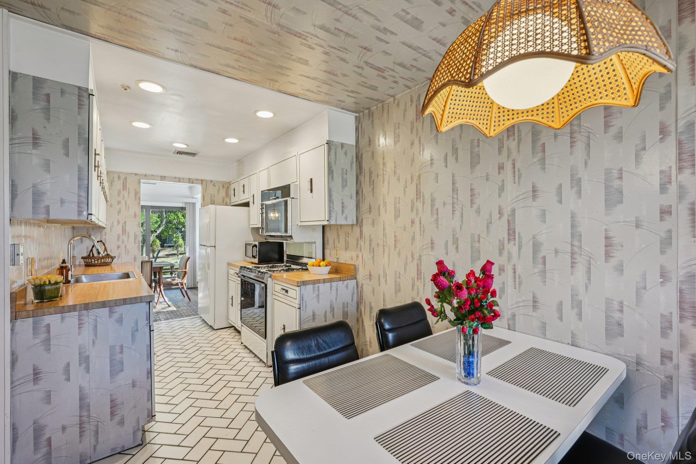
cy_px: 232
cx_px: 348
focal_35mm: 16
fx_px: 309
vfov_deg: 73.7
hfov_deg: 96.7
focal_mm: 16
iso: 400
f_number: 8
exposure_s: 1/15
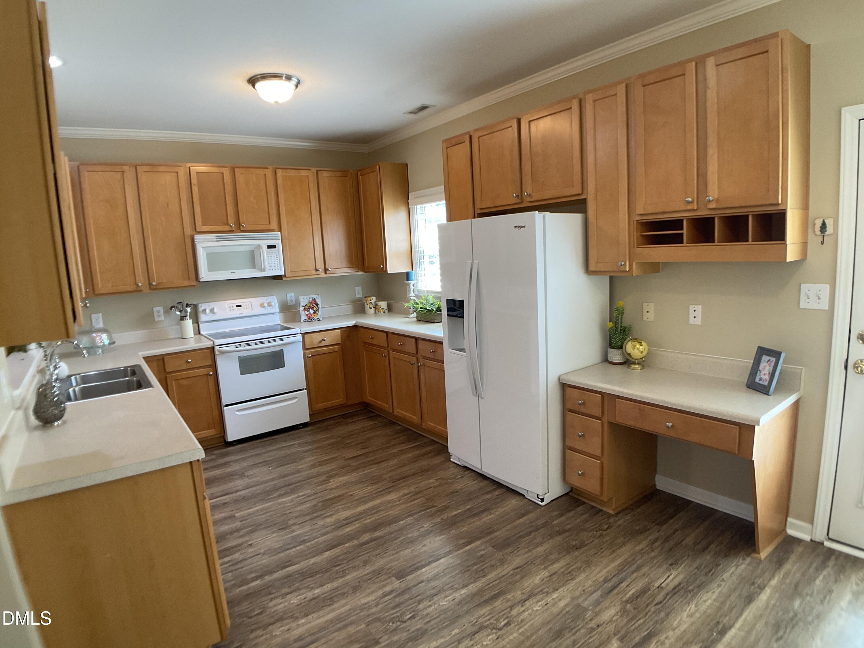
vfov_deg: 48.2
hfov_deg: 61.7
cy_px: 324
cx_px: 432
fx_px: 724
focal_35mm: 29
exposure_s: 1/60
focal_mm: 3
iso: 80
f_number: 1.8
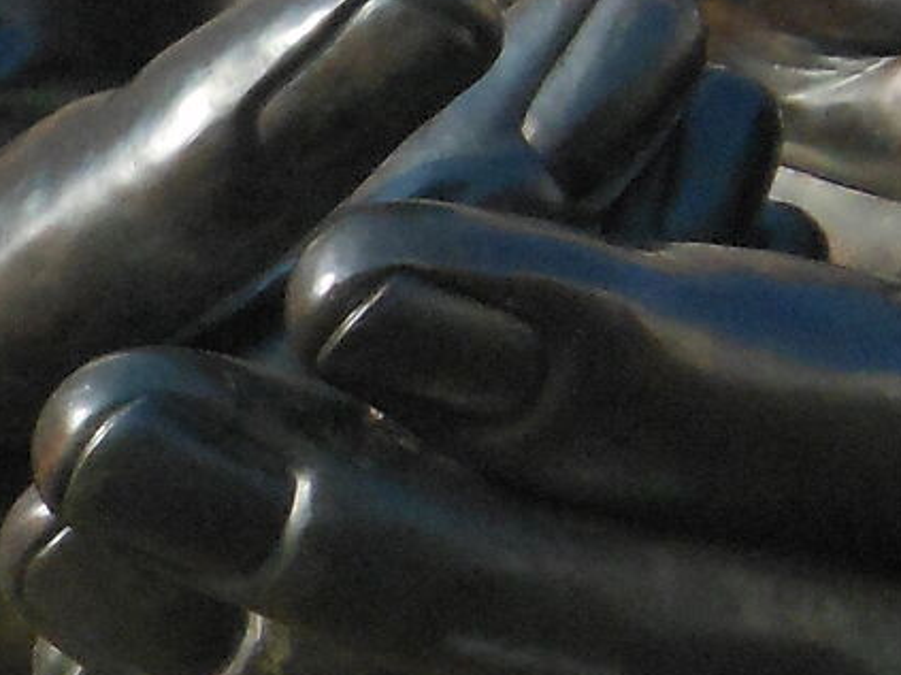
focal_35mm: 1112
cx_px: -177
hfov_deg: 1.8
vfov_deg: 1.3
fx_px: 28935
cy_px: 358
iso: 400
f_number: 5.6
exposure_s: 1/640
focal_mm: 35
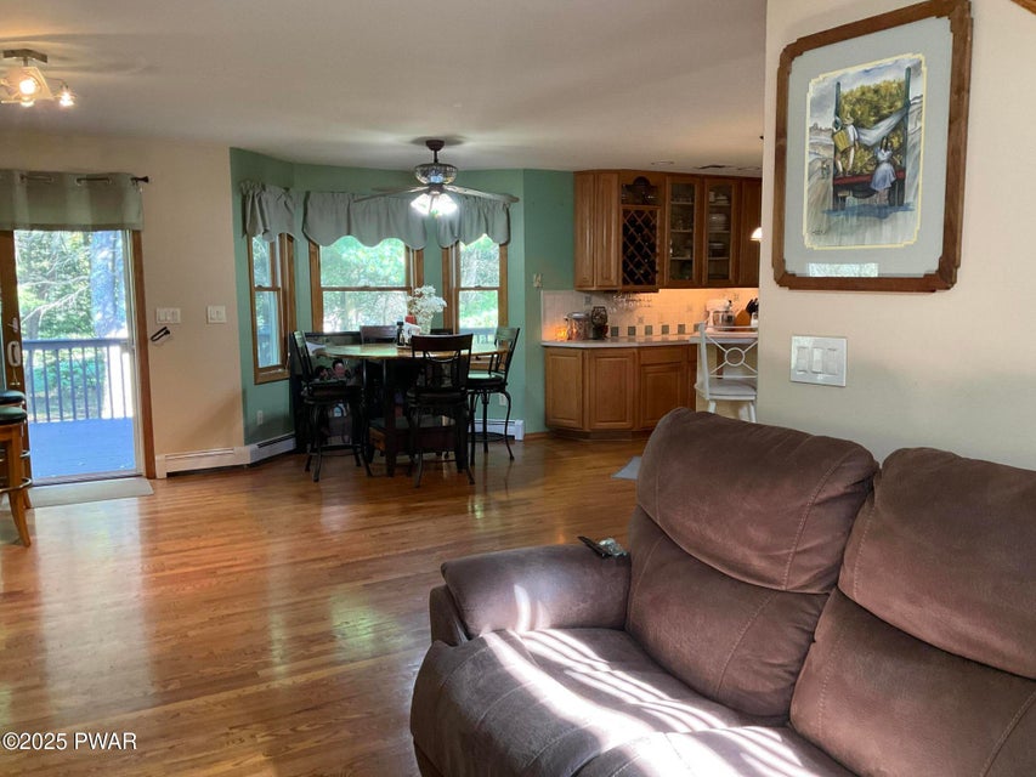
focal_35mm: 29
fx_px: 868
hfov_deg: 61.7
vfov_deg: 48.2
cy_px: 388
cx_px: 518
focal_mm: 3
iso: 200
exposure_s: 1/60
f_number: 1.8
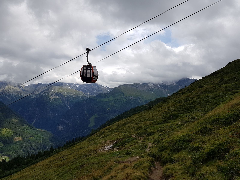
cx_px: 120
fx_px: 180
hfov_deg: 67.3
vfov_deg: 53.1
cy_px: 90
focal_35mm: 26
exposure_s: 1/2904
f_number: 1.7
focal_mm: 4.2
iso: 50
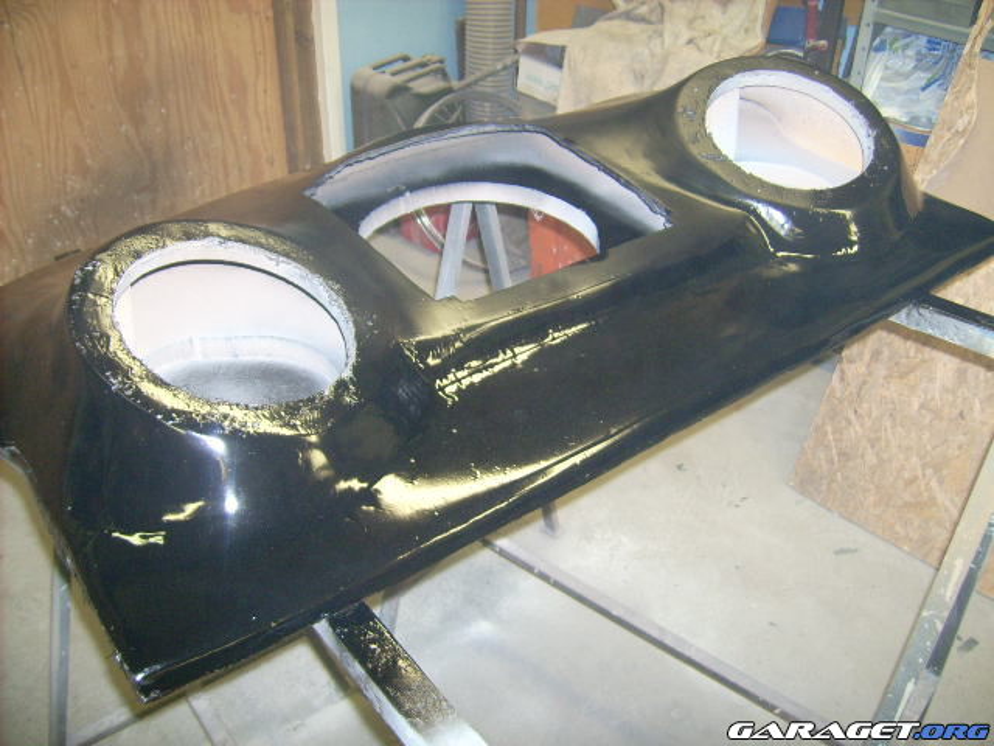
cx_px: 497
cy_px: 373
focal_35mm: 35
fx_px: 1005
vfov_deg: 40.7
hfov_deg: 52.6
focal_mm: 5.95
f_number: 2.8
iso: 100
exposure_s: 1/60
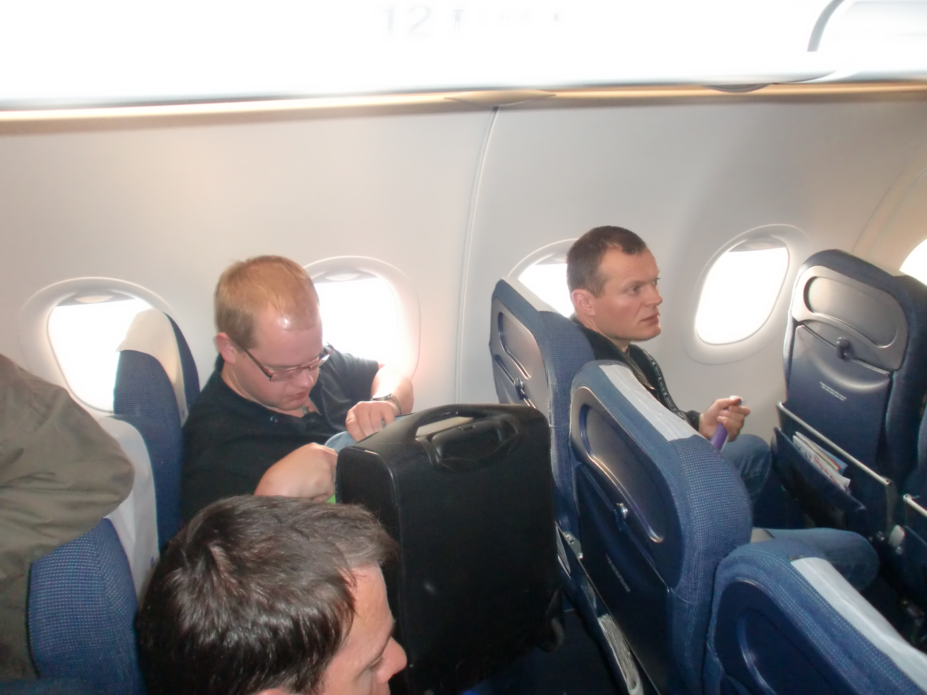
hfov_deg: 67.3
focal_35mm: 26
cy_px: 348
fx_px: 696
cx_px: 464
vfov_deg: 53.1
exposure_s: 1/60
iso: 400
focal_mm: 4.65
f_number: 2.6
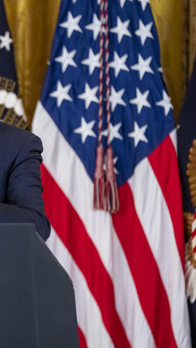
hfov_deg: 1.9
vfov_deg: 3.4
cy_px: 174
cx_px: -46
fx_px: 5826
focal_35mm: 631
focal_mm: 400
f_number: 5.6
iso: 4000
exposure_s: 1/125
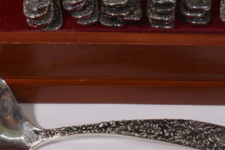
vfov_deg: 13.9
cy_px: 171
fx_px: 603
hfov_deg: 21.1
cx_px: 69
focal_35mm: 96
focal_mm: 23
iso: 250
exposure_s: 1/125
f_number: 5.6
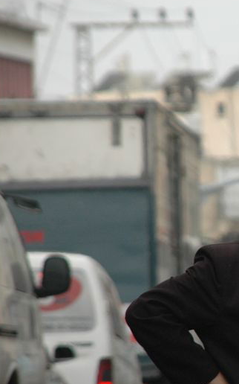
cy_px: 248
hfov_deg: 2.5
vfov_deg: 4.0
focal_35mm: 531
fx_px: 5540
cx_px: 291
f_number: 6.3
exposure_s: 1/640
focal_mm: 175
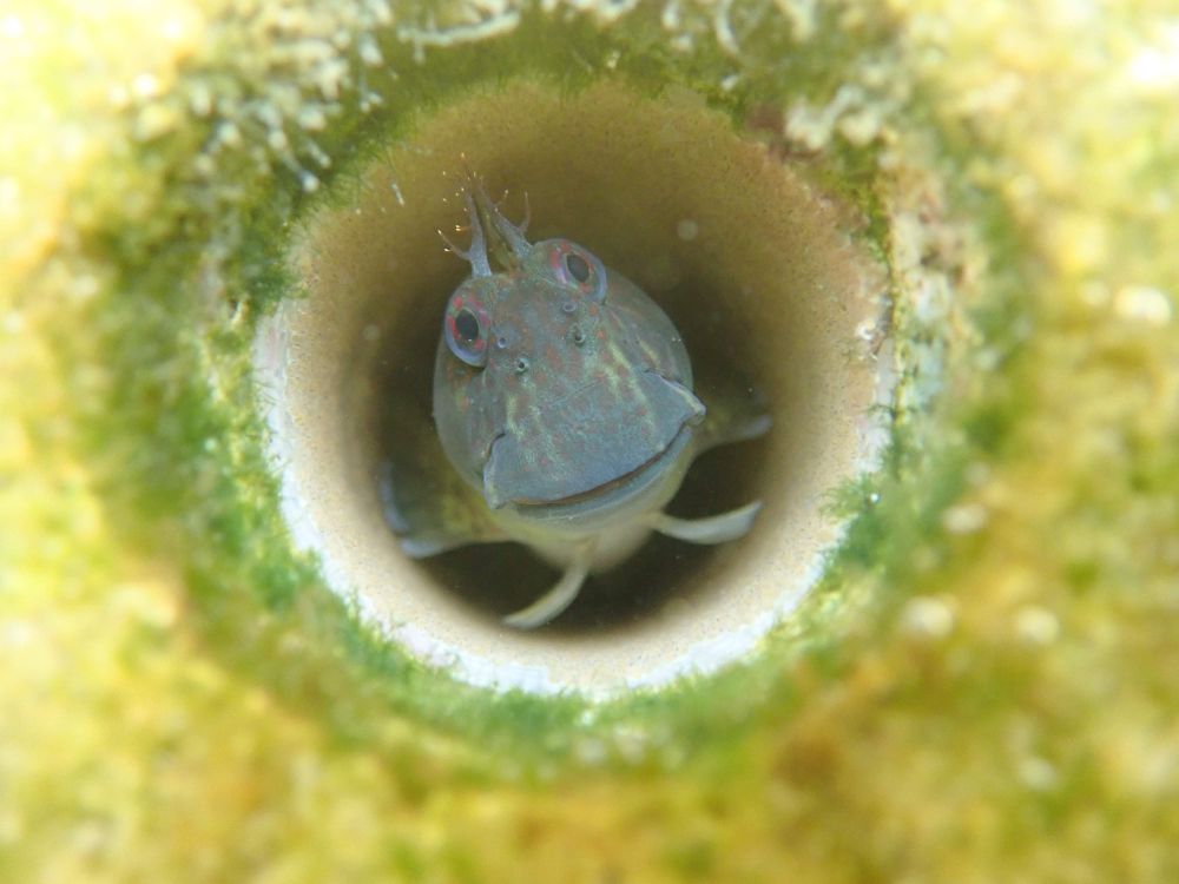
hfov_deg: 60.0
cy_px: 442
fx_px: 1022
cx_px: 590
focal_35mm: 30
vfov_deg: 46.8
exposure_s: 1/80
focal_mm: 5.5
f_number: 2.3
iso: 800
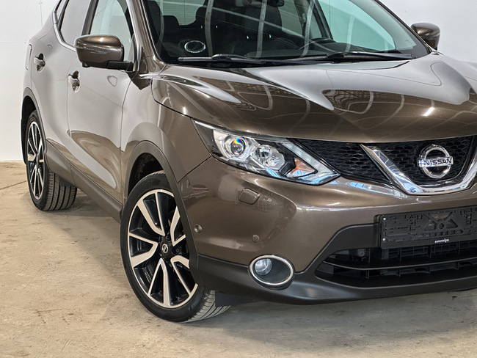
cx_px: 238
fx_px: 1061
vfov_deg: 19.2
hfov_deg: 25.3
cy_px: 179
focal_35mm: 77
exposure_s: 1/50
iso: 640
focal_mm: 9
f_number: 2.8
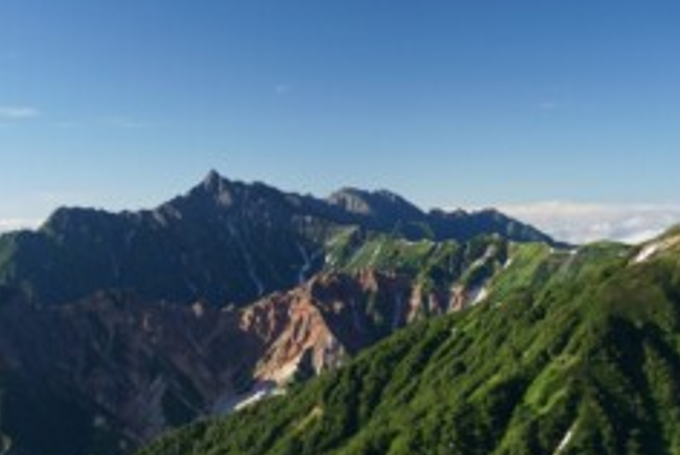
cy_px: 420
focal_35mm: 60
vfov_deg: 22.1
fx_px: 1134
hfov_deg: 32.9
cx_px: 187
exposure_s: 1/80
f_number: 5.6
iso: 100
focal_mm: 21
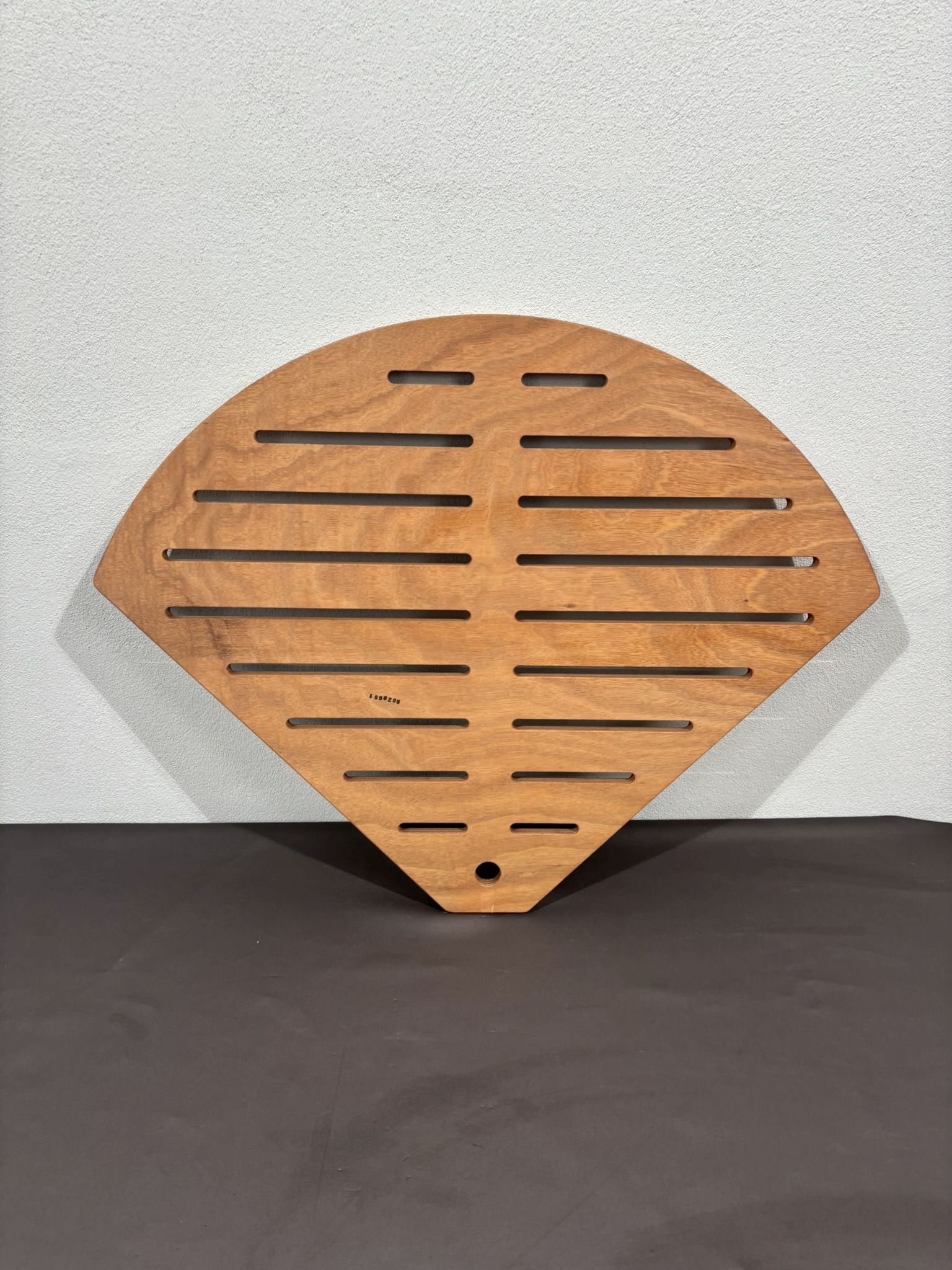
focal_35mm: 26
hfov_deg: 53.1
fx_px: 953
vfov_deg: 67.3
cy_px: 635
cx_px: 476
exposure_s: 1/100
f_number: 1.6
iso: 40
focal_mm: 5.96
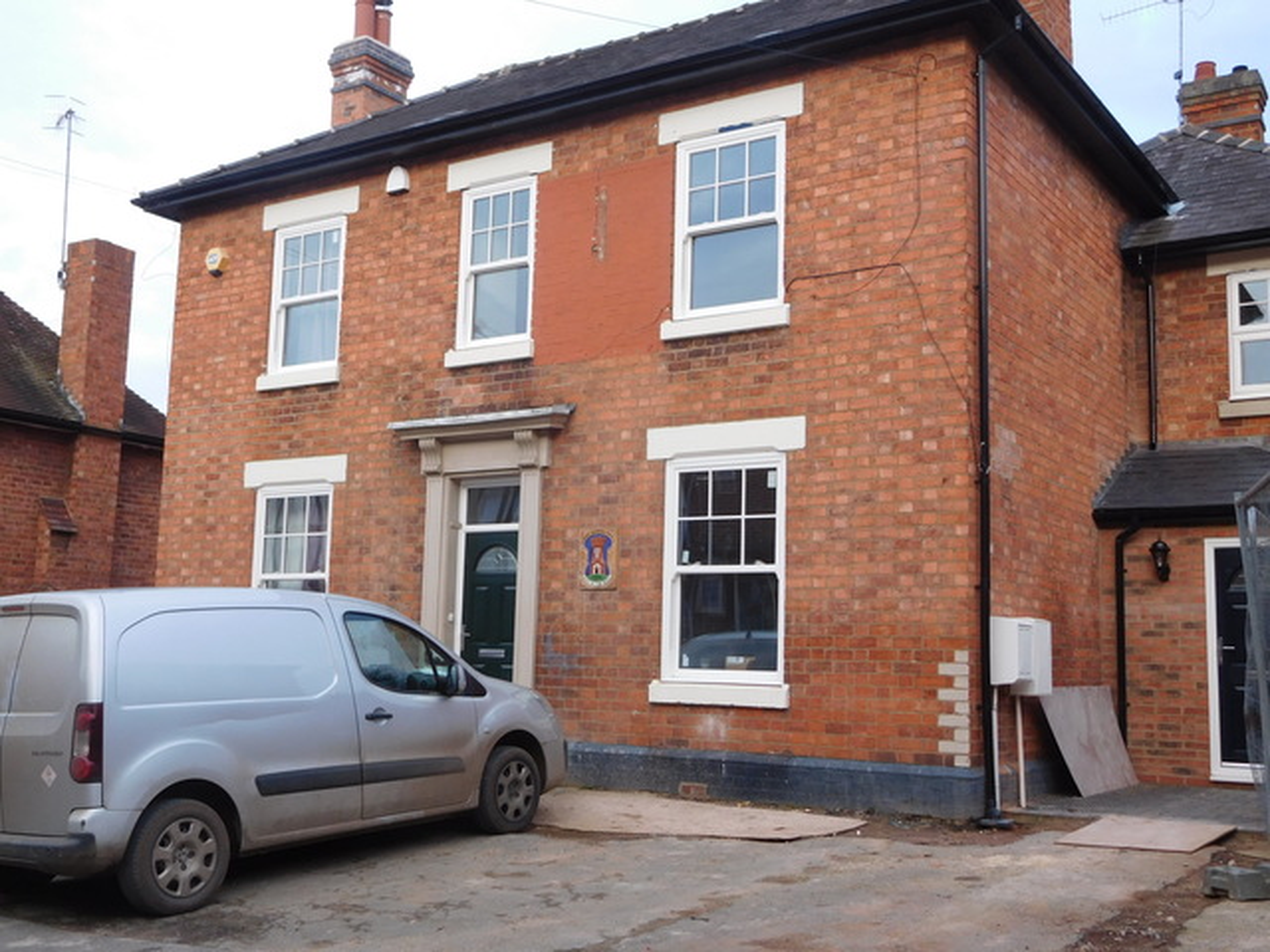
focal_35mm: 35
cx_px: 635
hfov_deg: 52.6
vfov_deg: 40.7
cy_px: 476
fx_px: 1284
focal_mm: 6.2
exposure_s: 1/60
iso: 125
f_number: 3.8
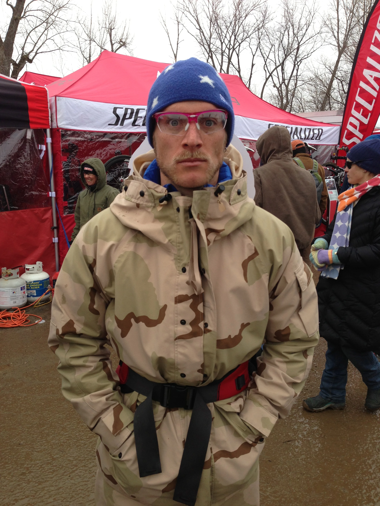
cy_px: 253
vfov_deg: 55.4
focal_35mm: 33
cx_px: 190
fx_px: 483
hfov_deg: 42.9
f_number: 2.4
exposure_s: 1/430
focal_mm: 4.13
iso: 50
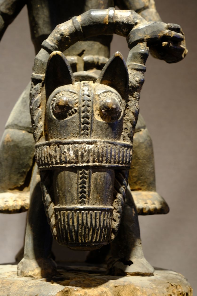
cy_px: 148
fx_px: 739
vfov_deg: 22.6
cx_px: 98
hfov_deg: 15.2
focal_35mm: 90
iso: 250
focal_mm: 60
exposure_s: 1/1.7
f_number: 9
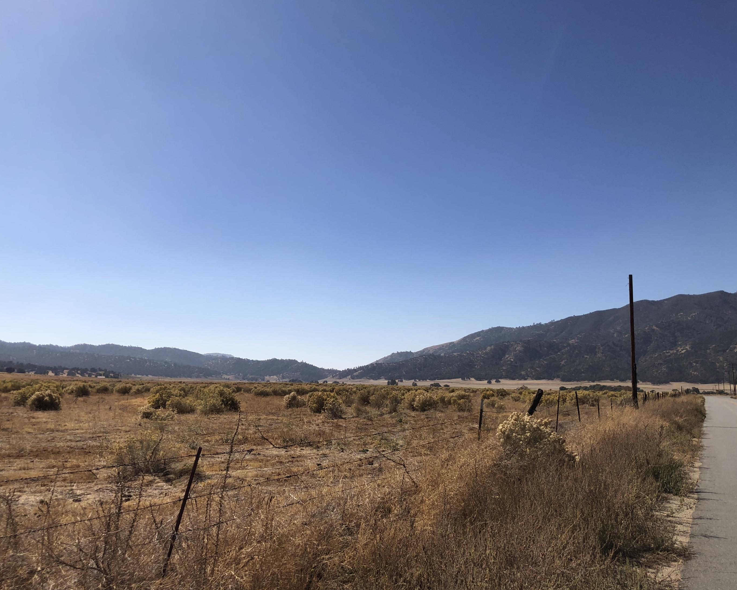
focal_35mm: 30
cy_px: 295
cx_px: 351
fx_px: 654
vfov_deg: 48.5
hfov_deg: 58.7
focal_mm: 3.99
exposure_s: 1/4049
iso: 20
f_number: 1.8
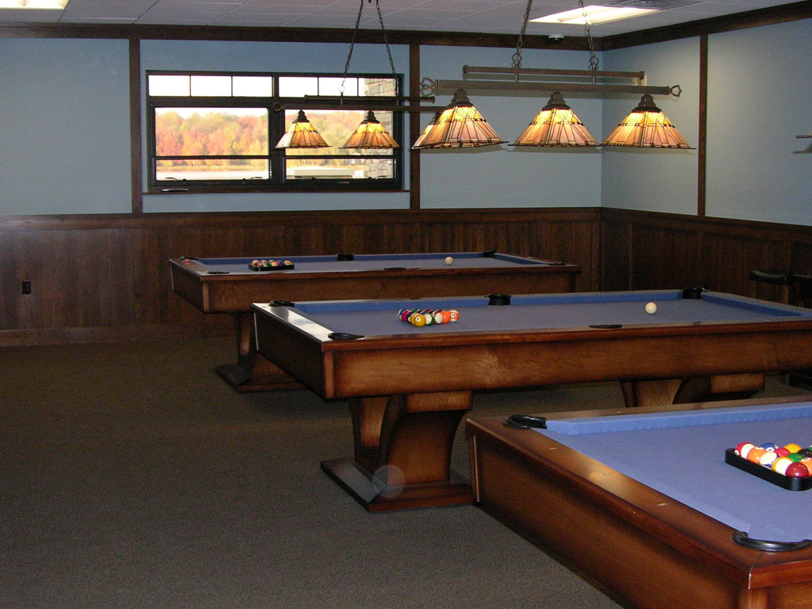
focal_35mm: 55
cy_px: 323
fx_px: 1290
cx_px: 417
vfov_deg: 26.6
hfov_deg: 34.9
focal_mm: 8.9
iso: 200
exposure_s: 1/60.1
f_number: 2.8
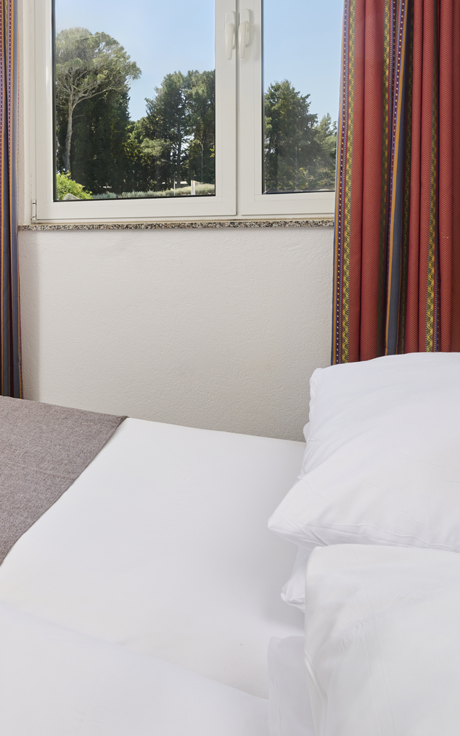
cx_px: -14
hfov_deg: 39.7
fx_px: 542
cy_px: 296
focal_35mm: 27
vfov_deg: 67.8
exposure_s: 1/100
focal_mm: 14
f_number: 9
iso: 64
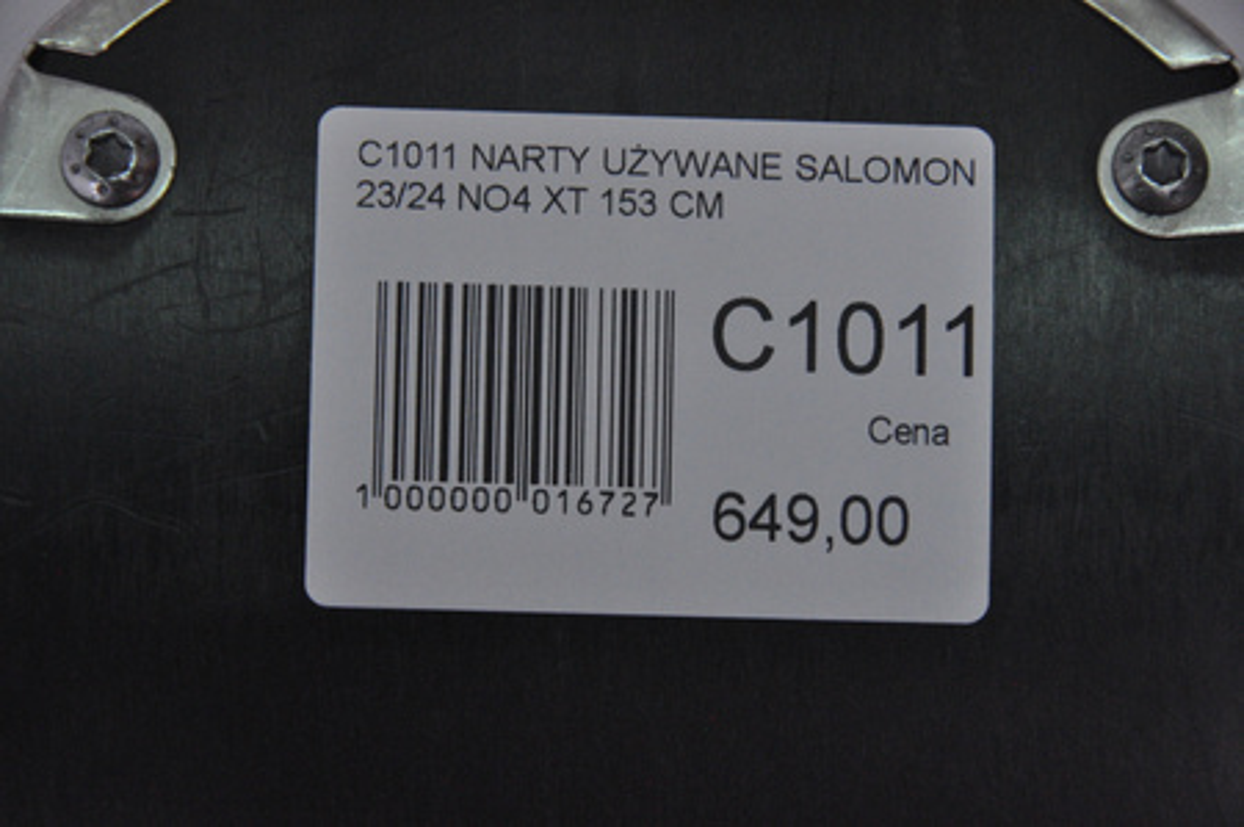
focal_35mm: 158
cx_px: 622
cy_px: 414
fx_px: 5436
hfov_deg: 13.1
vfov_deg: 8.7
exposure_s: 1/125
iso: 3200
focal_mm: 105
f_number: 9.5
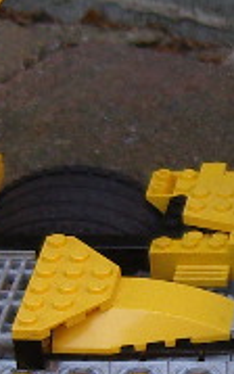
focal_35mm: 206
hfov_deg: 6.3
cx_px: 372
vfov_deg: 10.2
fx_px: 2100
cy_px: 261
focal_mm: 7.3
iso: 100
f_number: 2.8
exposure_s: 1/125
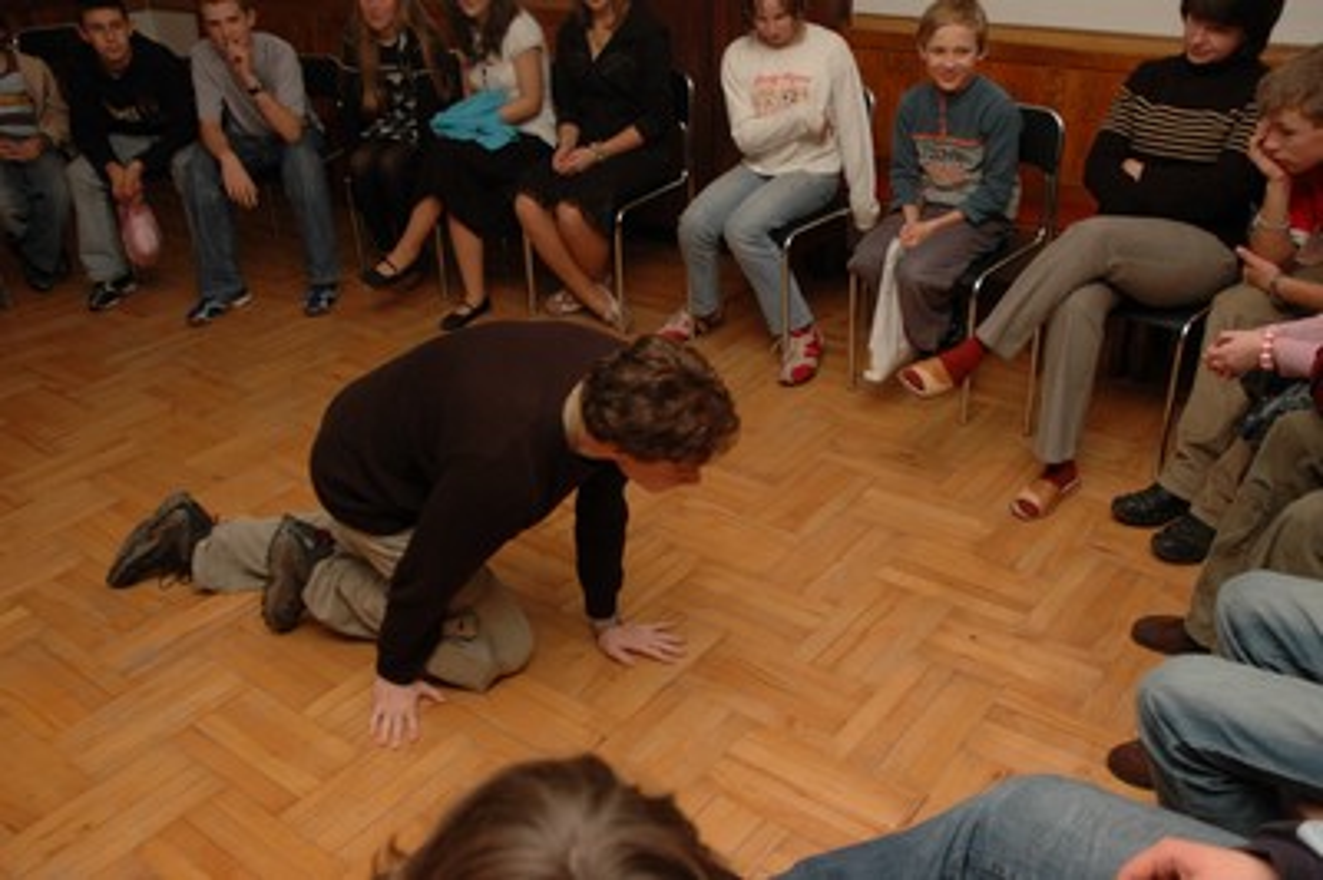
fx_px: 1212
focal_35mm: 33
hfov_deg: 57.3
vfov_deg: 39.9
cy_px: 440
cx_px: 662
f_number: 5.6
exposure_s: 1/45
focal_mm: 22
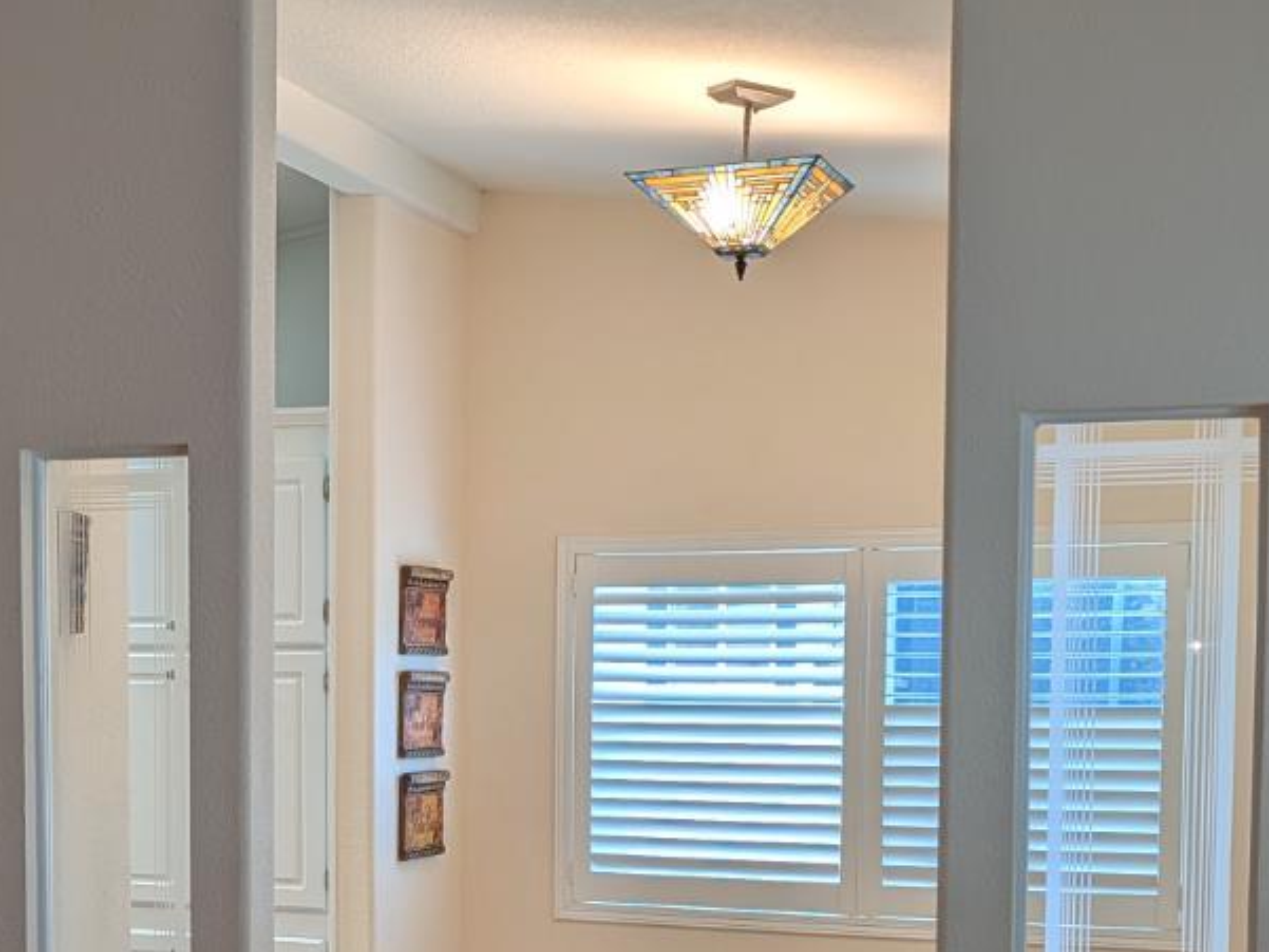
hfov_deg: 31.2
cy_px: 782
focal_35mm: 60
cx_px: 217
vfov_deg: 24.0
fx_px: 2200
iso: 86
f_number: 1.68
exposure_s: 1/120
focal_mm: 6.9
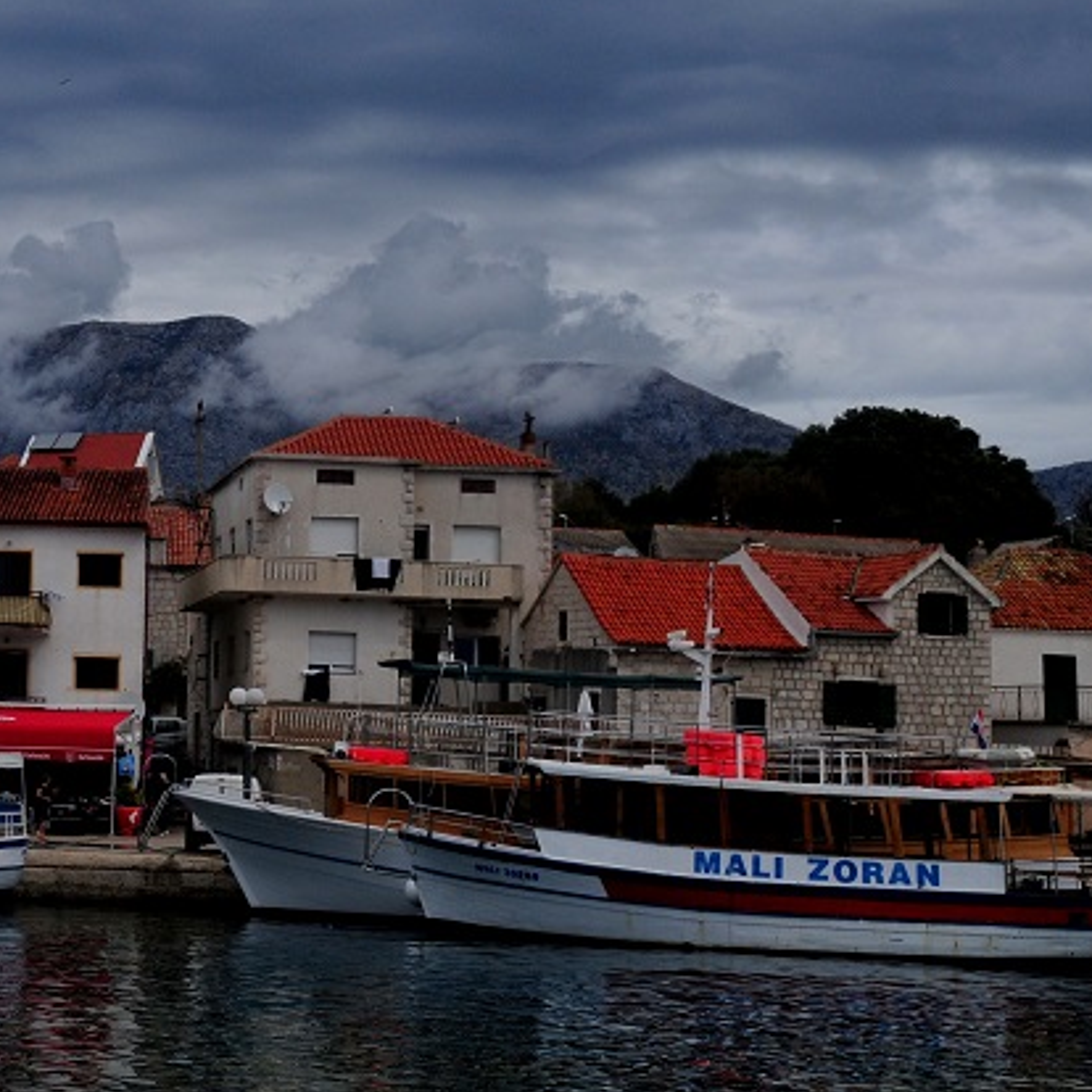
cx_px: -210
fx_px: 2963
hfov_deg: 19.7
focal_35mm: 83
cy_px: 421
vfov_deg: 20.8
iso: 250
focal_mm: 27
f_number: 11
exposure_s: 1/1000
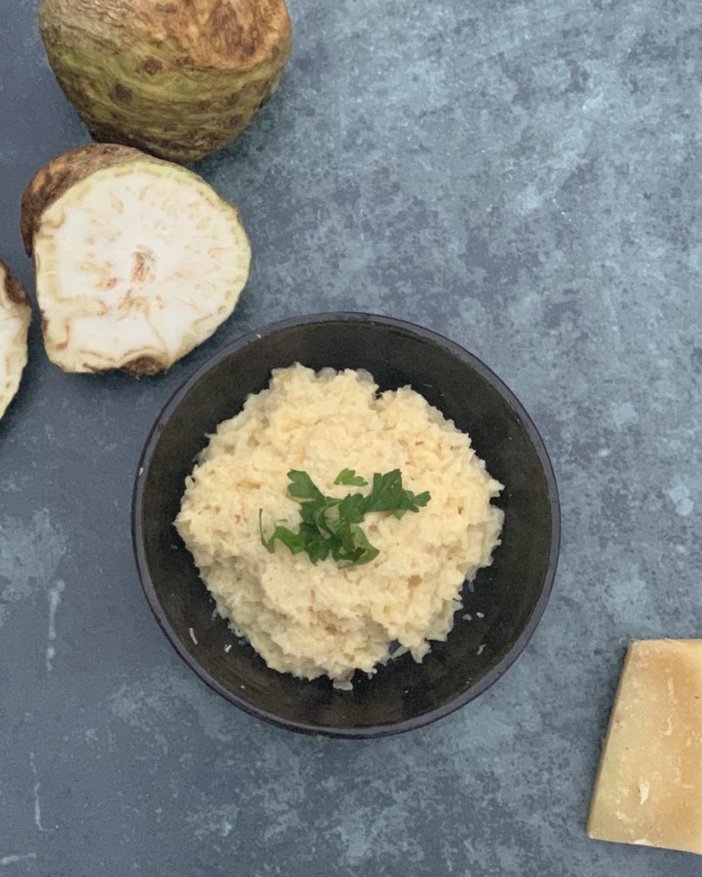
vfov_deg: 24.4
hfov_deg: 19.7
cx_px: 314
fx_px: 2026
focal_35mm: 78
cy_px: 473
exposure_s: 1/60
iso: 400
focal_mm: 6
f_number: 2.4
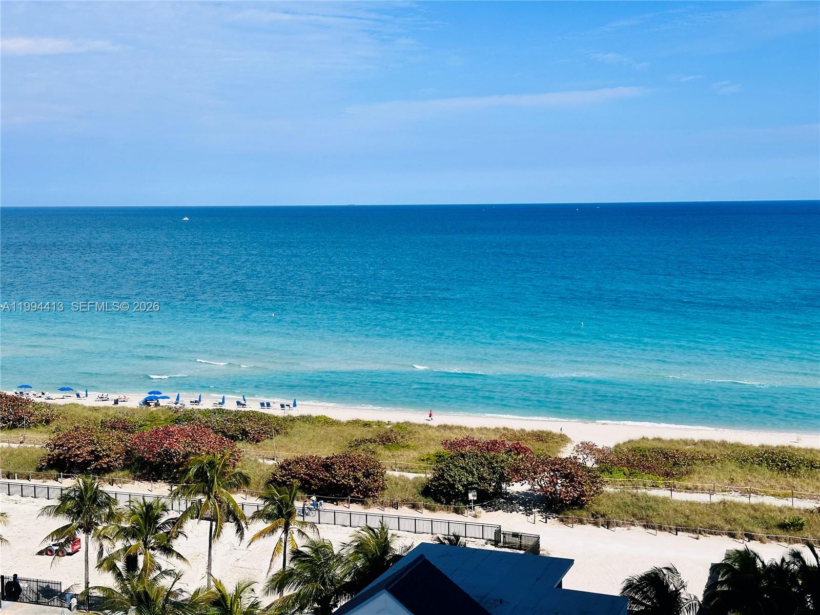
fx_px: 1137
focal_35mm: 48
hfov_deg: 39.7
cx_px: 410
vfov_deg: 30.3
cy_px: 308
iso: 64
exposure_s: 1/6211
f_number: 1.78
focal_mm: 6.86
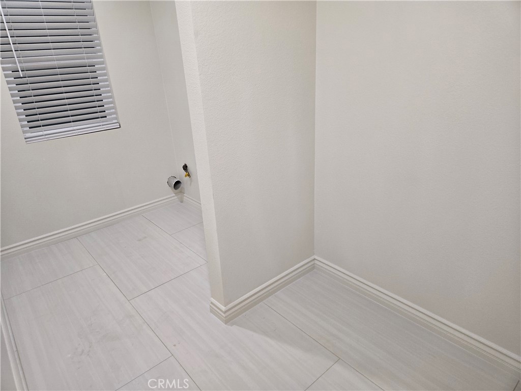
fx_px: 346
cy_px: 196
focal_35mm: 23
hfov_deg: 73.9
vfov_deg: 58.9
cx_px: 260
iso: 80
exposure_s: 1/60
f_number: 1.8
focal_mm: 5.4
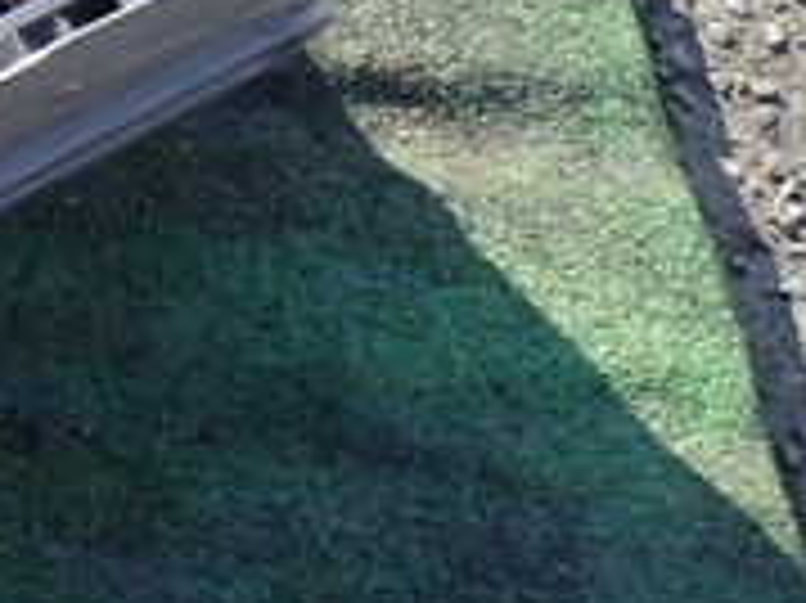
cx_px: -468
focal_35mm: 84
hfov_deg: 19.6
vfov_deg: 17.3
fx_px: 1955
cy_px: 58
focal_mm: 4.5
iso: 100
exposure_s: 1/160
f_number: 2.8
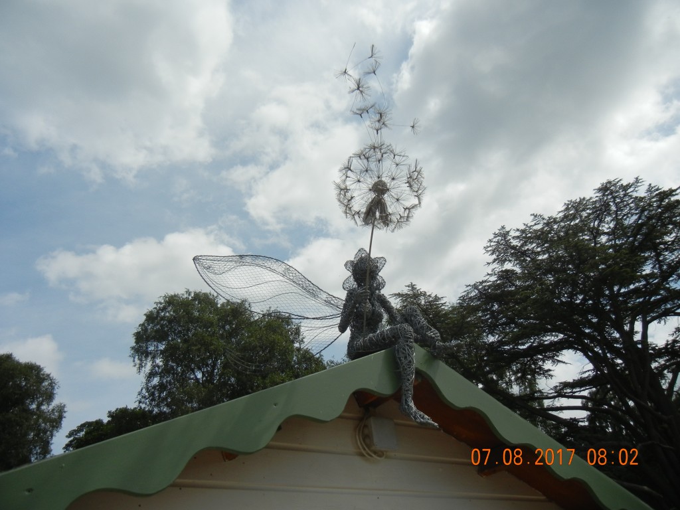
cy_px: 255
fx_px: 589
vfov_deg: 46.8
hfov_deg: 60.0
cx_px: 340
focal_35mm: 30
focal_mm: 5.4
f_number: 7
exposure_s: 1/822
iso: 160
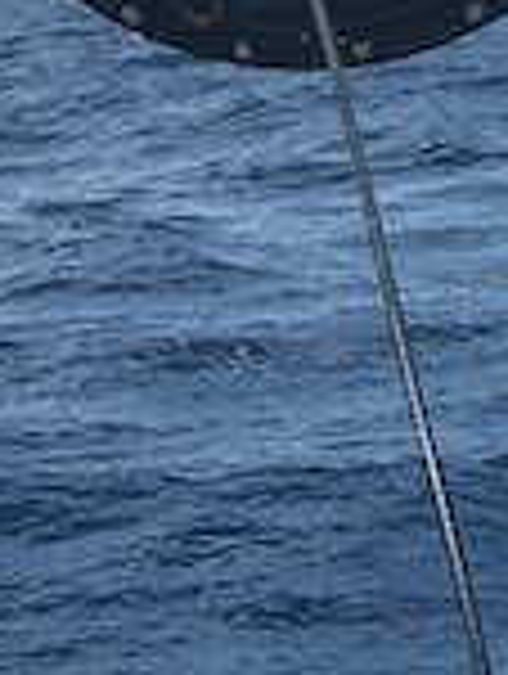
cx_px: 697
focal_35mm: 148
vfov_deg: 13.3
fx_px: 2888
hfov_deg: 9.8
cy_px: 387
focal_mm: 4.15
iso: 25
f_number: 2.2
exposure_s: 1/1603
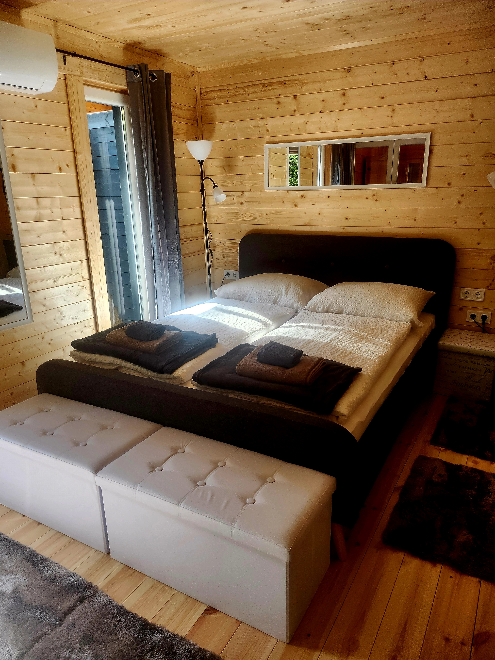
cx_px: 248
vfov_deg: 71.6
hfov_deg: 56.8
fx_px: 458
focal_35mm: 24
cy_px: 330
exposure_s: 1/182
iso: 100
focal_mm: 5
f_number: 1.8
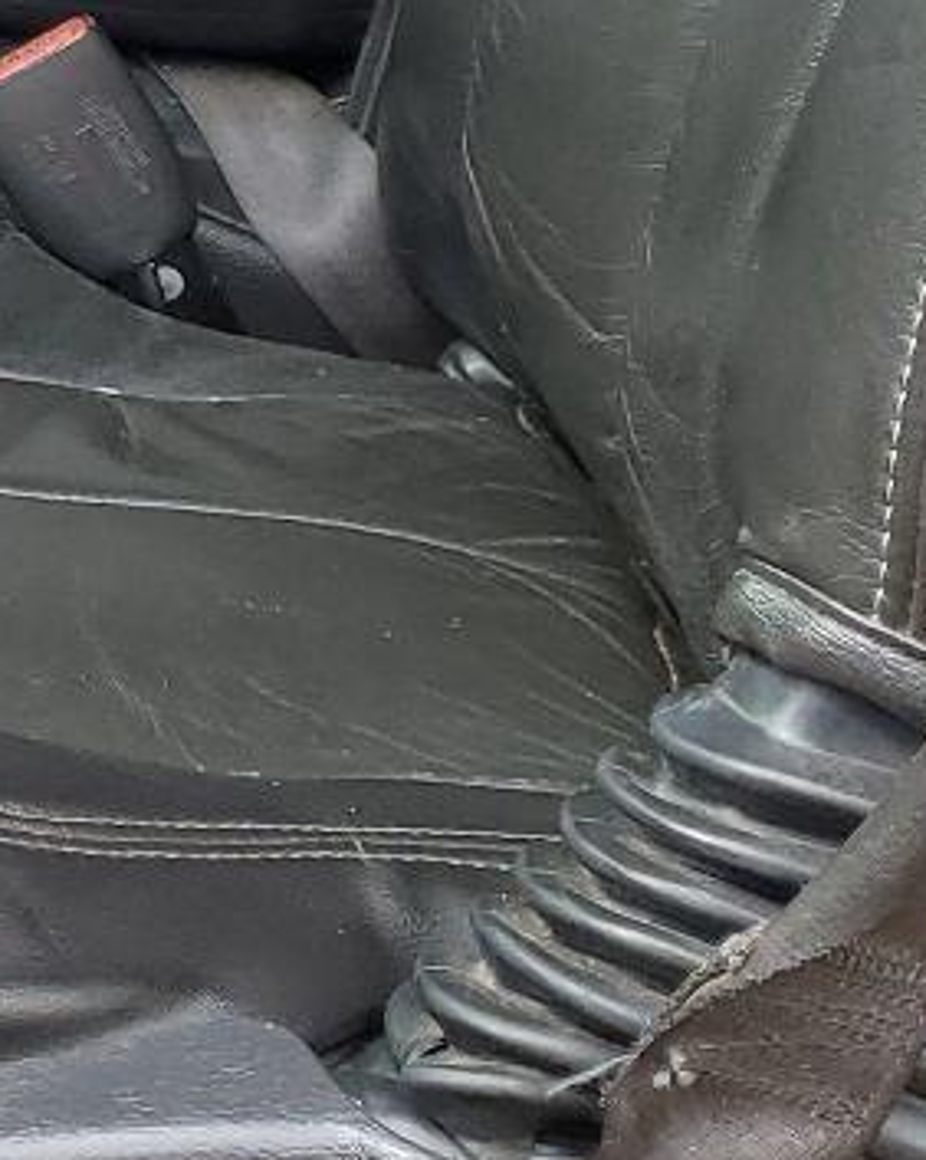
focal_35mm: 115
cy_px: -302
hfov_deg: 12.0
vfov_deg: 16.0
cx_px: -870
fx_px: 3943
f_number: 1.5
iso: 50
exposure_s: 1/312
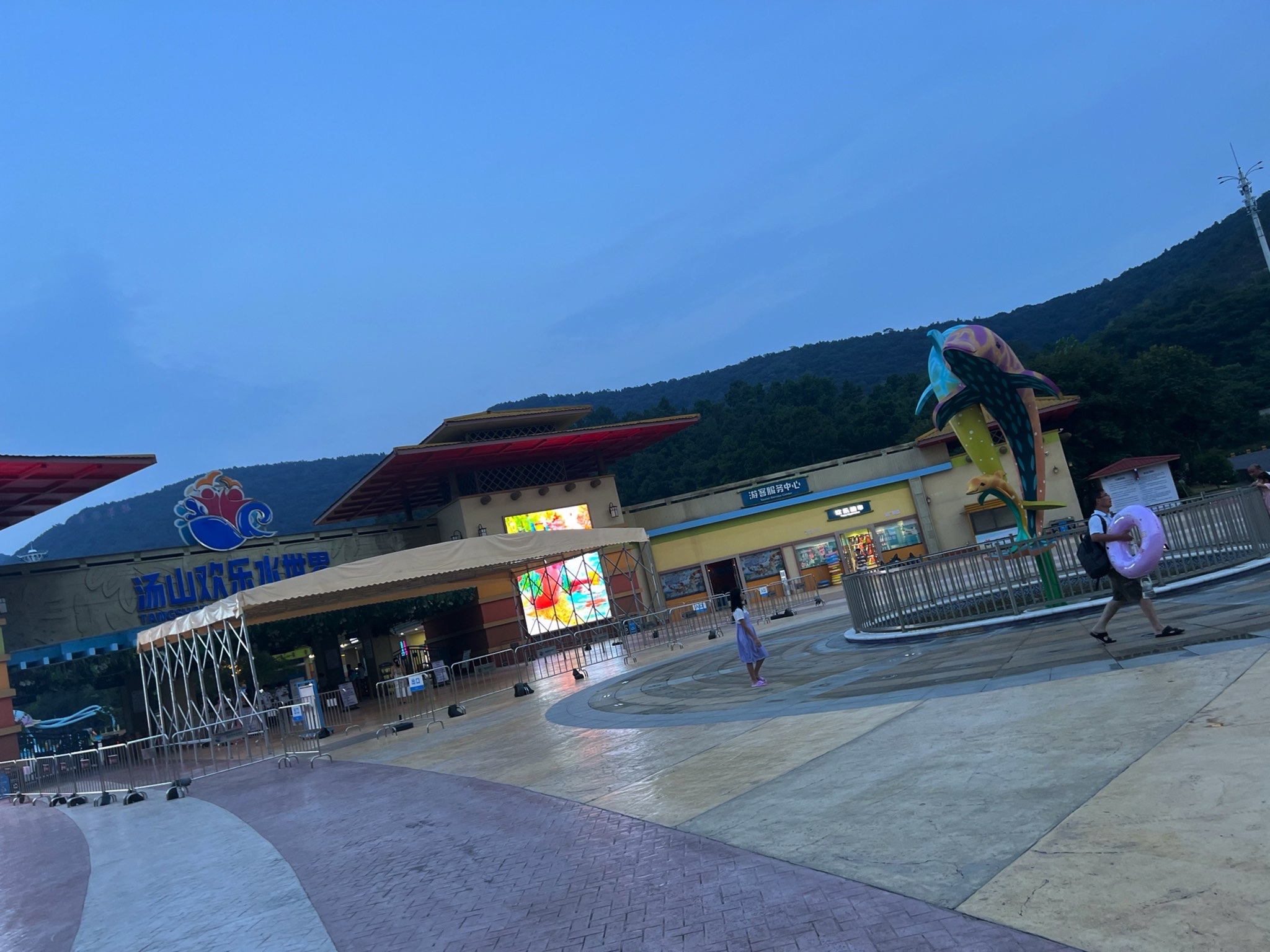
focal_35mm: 26
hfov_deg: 67.3
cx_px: 635
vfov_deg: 53.1
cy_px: 476
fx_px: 954
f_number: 1.5
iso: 80
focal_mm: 5.7
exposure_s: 1/120
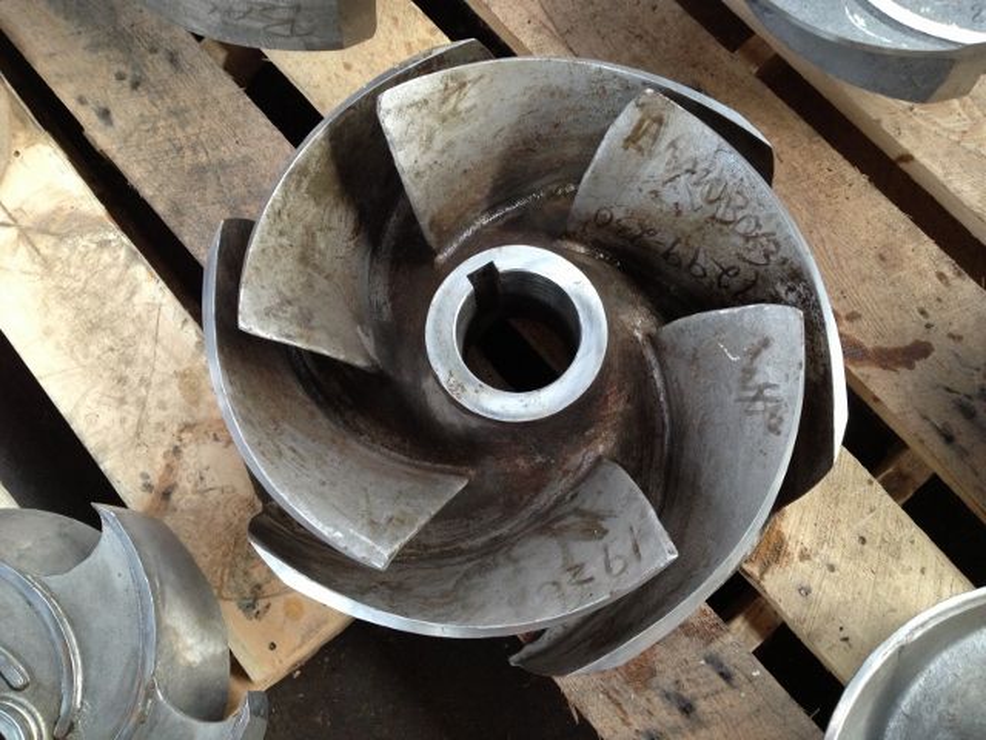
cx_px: 493
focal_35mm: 35
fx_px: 997
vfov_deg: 40.7
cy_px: 370
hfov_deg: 52.6
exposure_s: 1/20
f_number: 2.4
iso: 200
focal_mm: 4.28
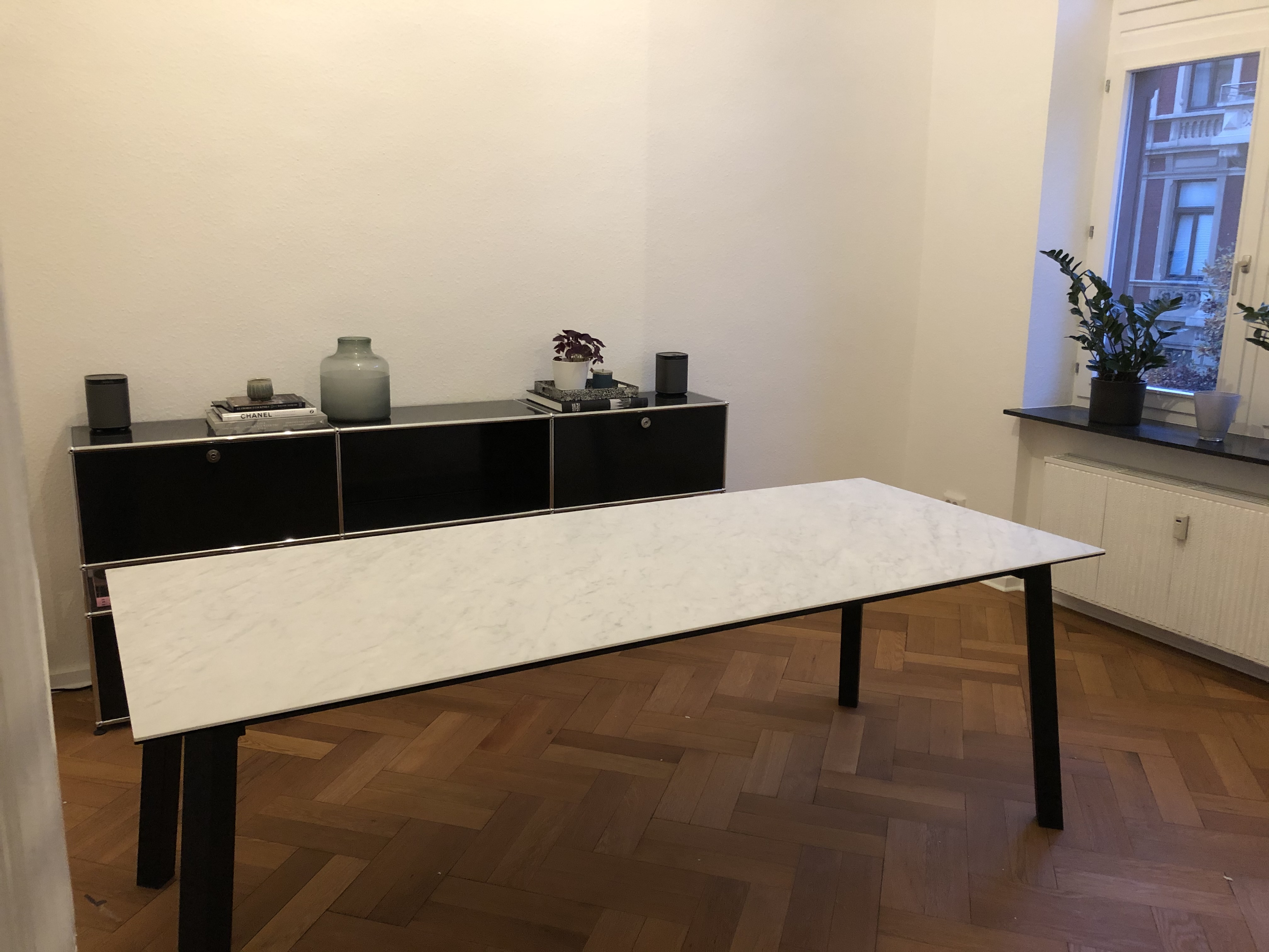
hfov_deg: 63.4
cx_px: 634
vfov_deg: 49.7
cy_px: 476
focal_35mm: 28
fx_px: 1026
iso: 100
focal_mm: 3.99
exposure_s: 1/10
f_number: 1.8
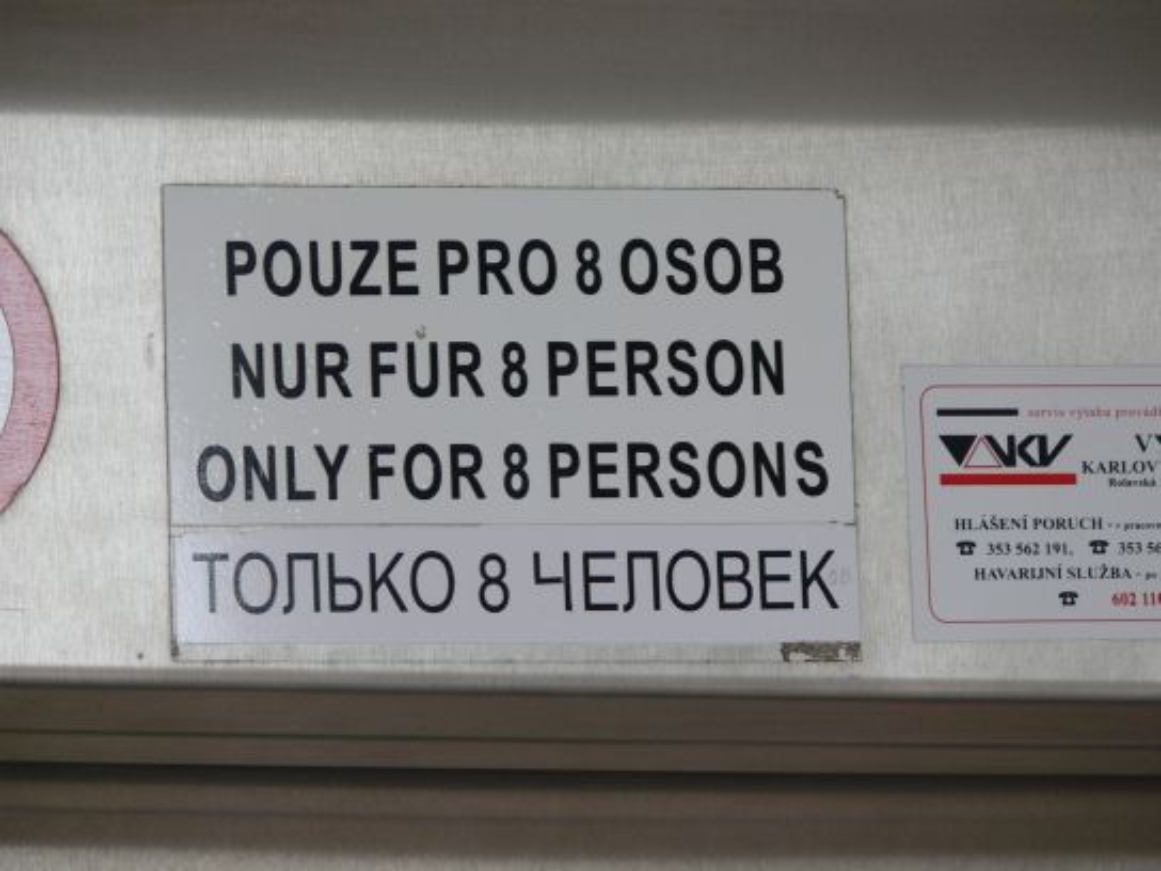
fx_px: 10498
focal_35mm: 313
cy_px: 436
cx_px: 580
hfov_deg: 6.3
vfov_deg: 4.7
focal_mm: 66.1
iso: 100
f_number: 3.6
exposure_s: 1/25
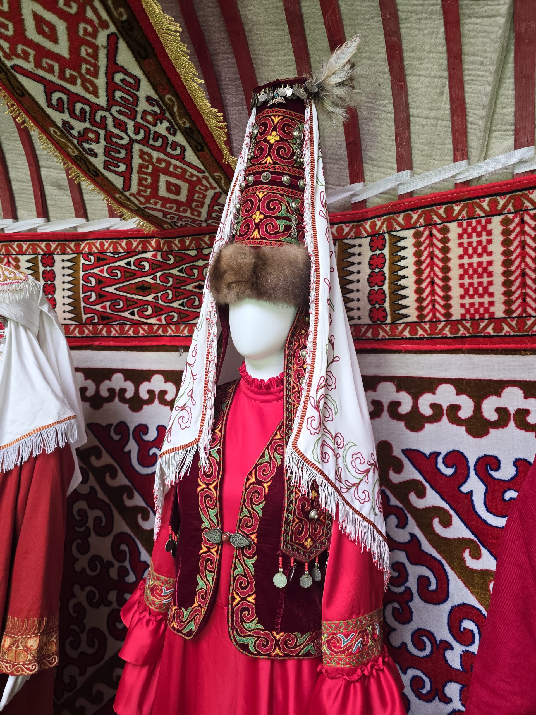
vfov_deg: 73.9
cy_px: 358
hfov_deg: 58.9
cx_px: 268
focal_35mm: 23
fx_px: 475
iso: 200
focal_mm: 6.3
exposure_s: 1/100
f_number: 1.7
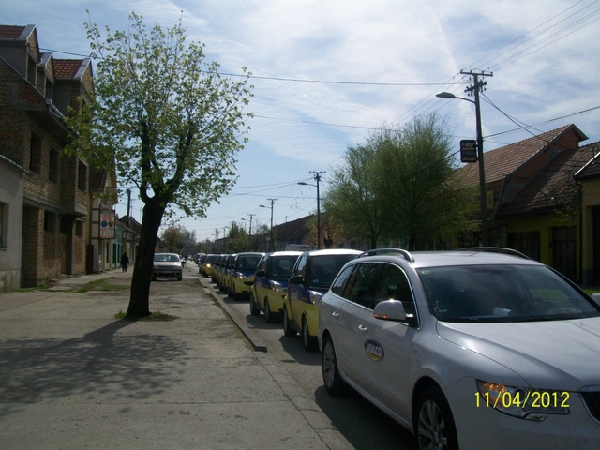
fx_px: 624
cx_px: 300
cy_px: 225
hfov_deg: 51.4
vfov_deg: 39.7
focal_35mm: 36
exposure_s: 1/1280
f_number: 4.8
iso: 64
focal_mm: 6
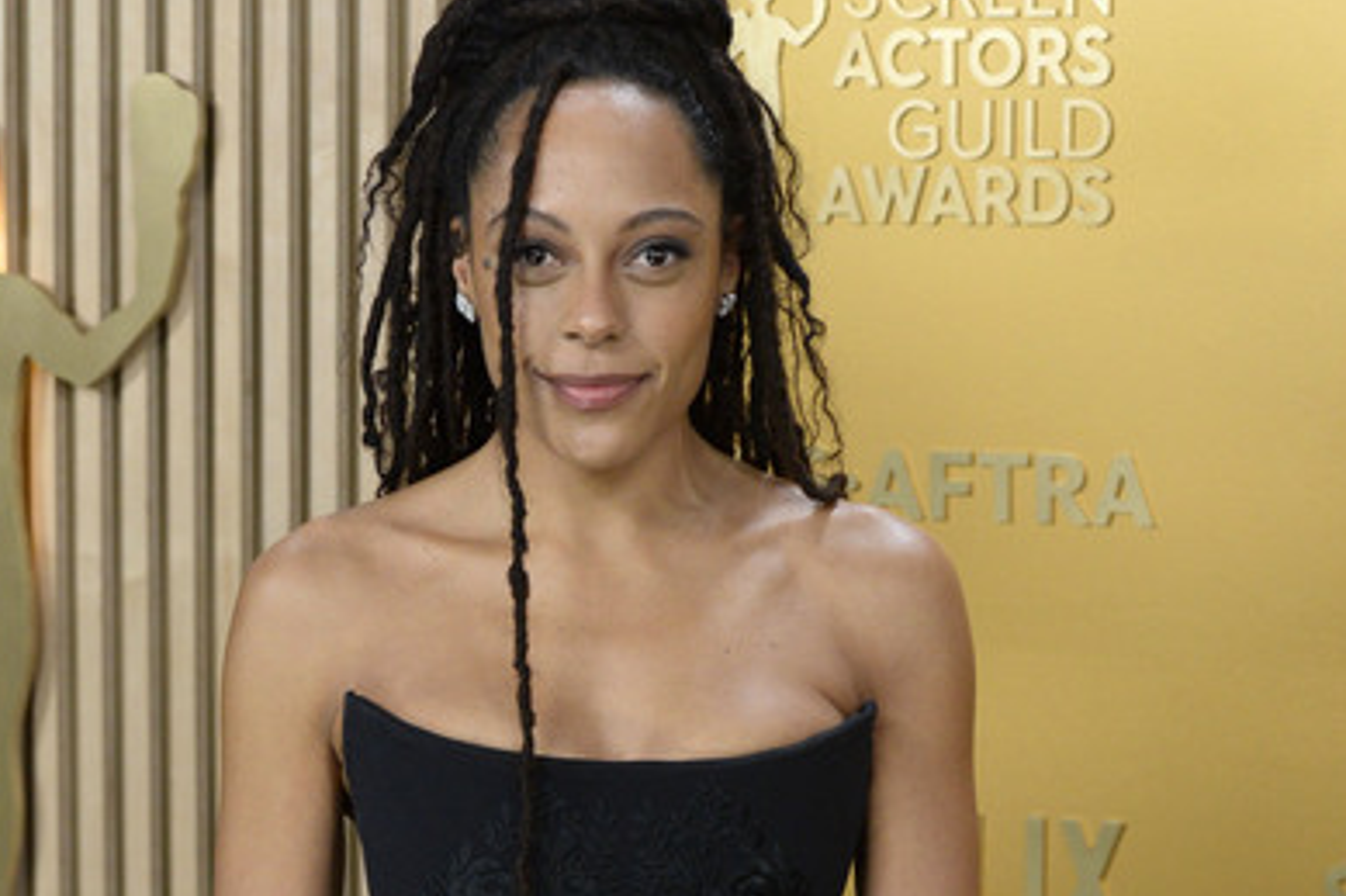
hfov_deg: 25.1
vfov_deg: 16.8
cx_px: 616
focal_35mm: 81
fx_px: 3027
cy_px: 398
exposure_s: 1/250
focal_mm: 70
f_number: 5.6
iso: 2500
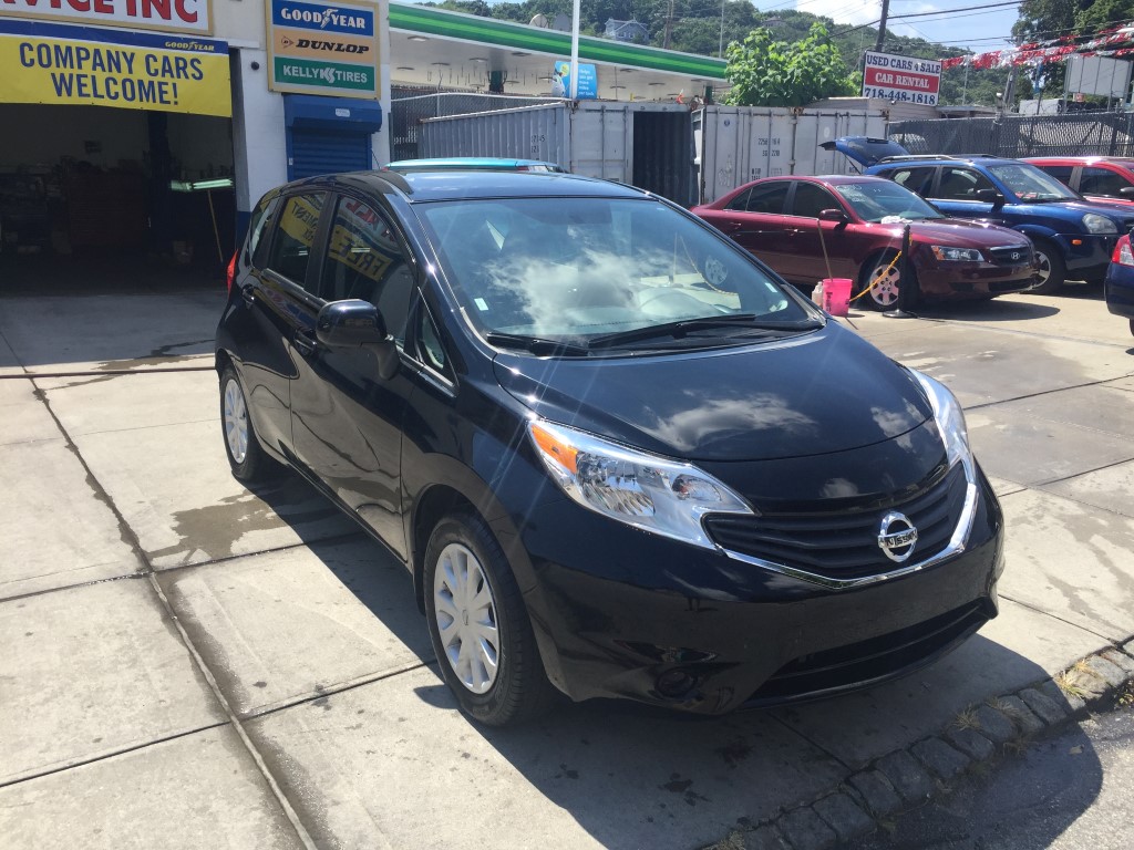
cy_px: 425
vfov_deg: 48.2
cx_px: 567
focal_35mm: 29
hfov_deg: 61.7
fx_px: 950
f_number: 2.2
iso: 32
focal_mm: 4.15
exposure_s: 1/1412
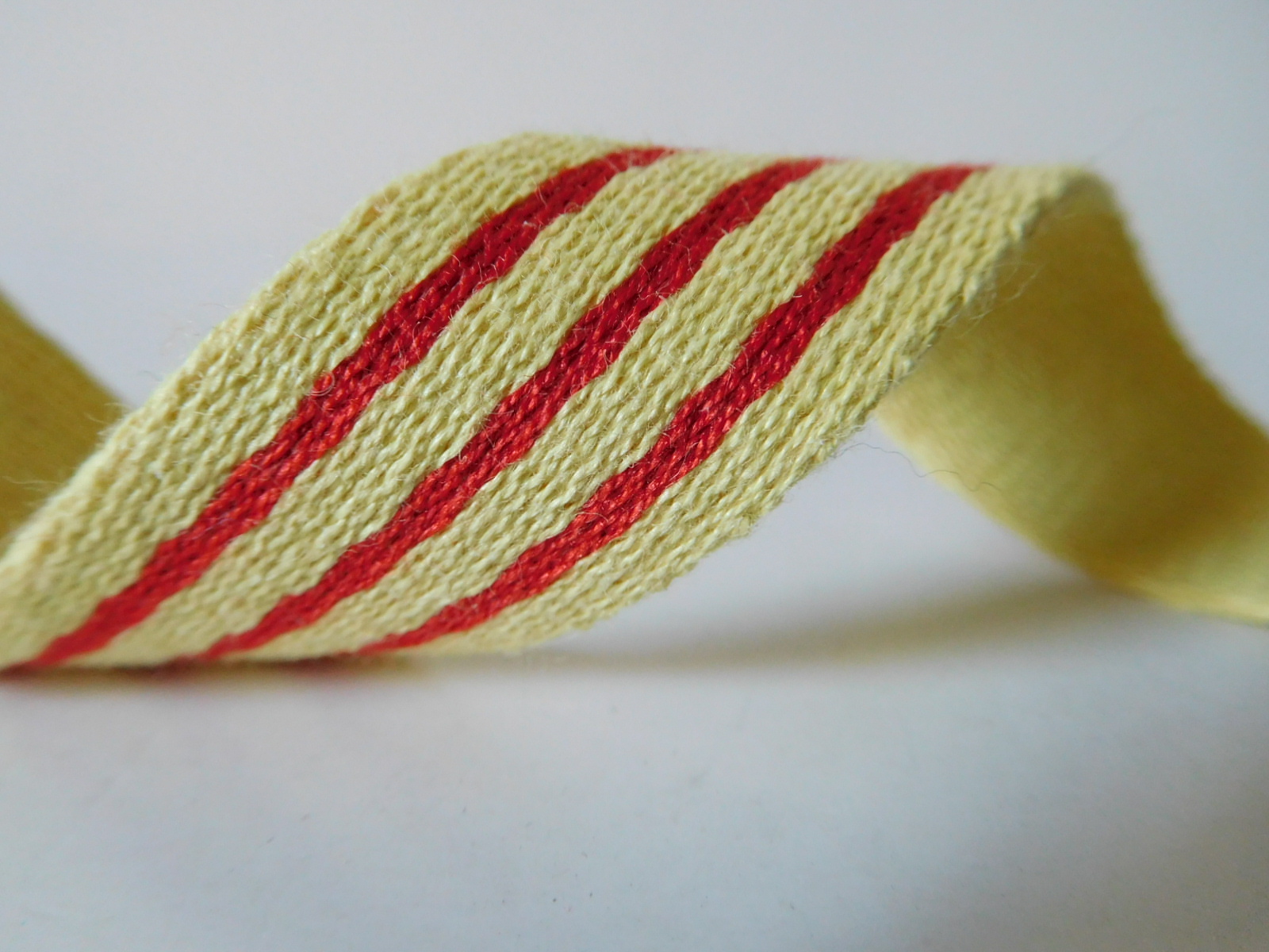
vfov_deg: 54.9
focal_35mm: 25
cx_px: 634
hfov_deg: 69.4
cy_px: 476
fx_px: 916
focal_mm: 4.5
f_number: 3.4
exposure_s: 1/25
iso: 400
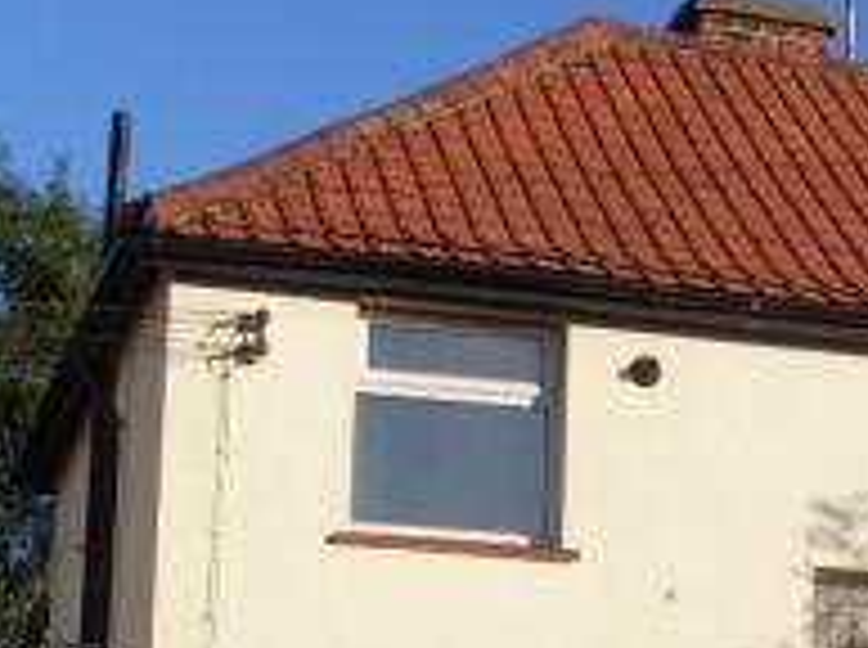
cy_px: 790
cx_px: 839
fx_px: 2878
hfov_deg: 16.8
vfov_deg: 12.5
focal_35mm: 115
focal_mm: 6.3
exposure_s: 1/250
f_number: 7.7
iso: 80
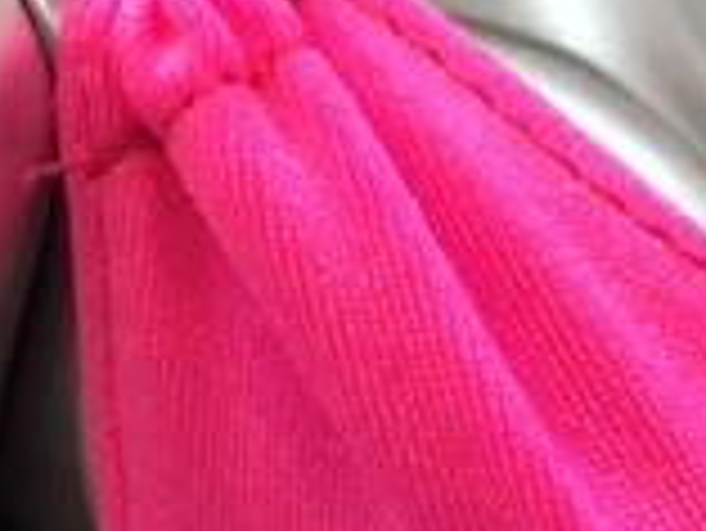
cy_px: 292
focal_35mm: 111
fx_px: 2266
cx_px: 427
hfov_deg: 17.7
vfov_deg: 13.4
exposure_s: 1/30
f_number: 2.2
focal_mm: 4.15
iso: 80
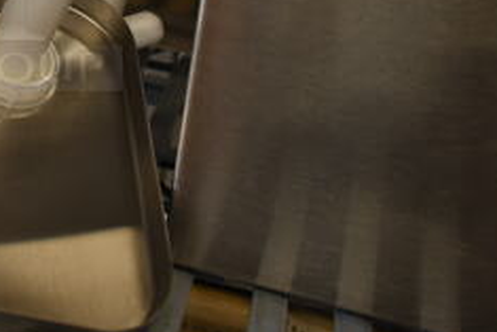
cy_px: -21
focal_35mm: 70
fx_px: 967
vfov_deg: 18.8
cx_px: -112
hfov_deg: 25.6
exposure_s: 1/40
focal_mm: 18
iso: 100
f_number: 3.5
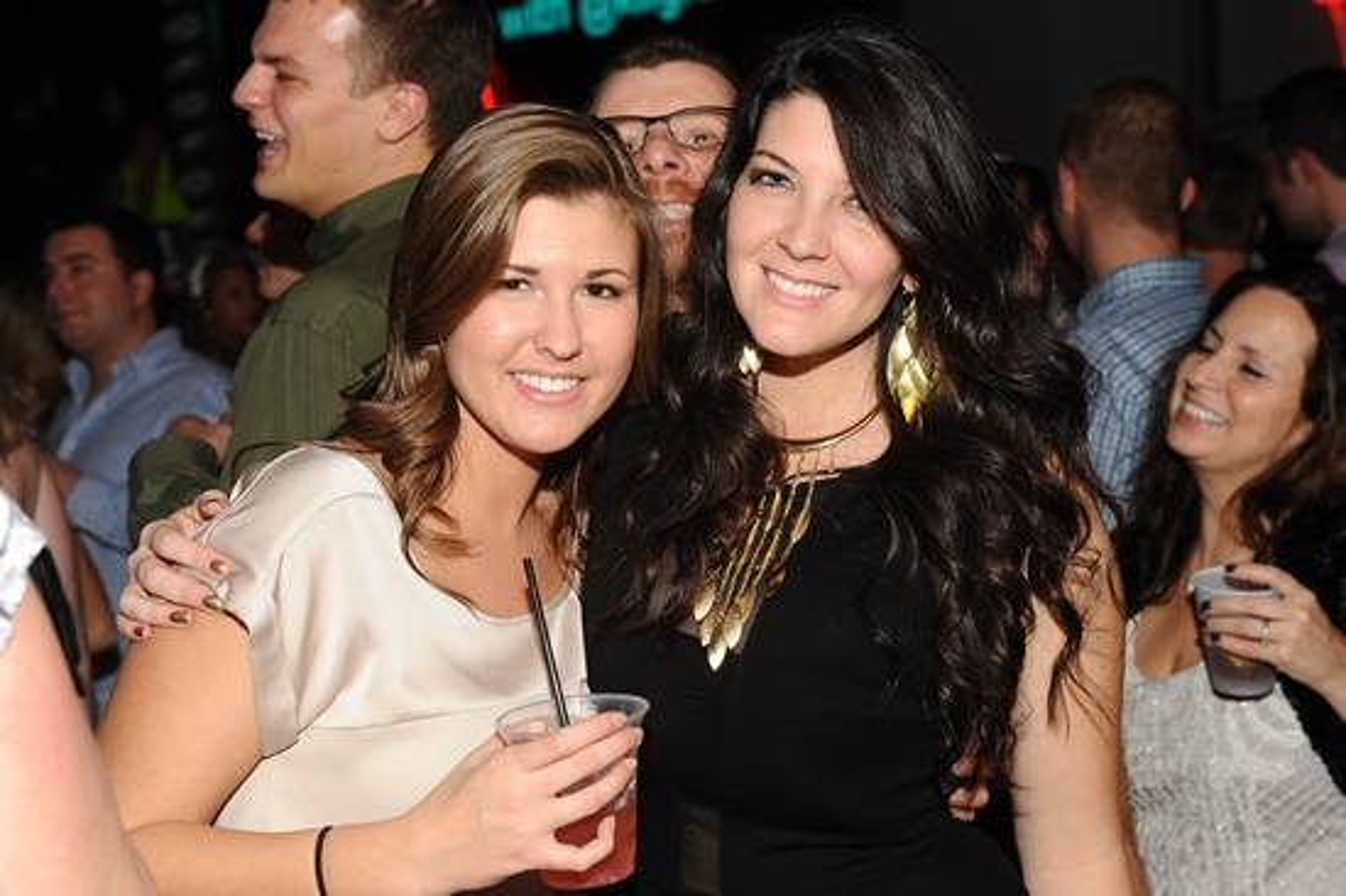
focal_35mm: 55
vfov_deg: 24.6
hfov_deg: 36.3
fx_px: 2055
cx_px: 673
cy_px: 448
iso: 800
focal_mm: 55
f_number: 5.6
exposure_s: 1/250
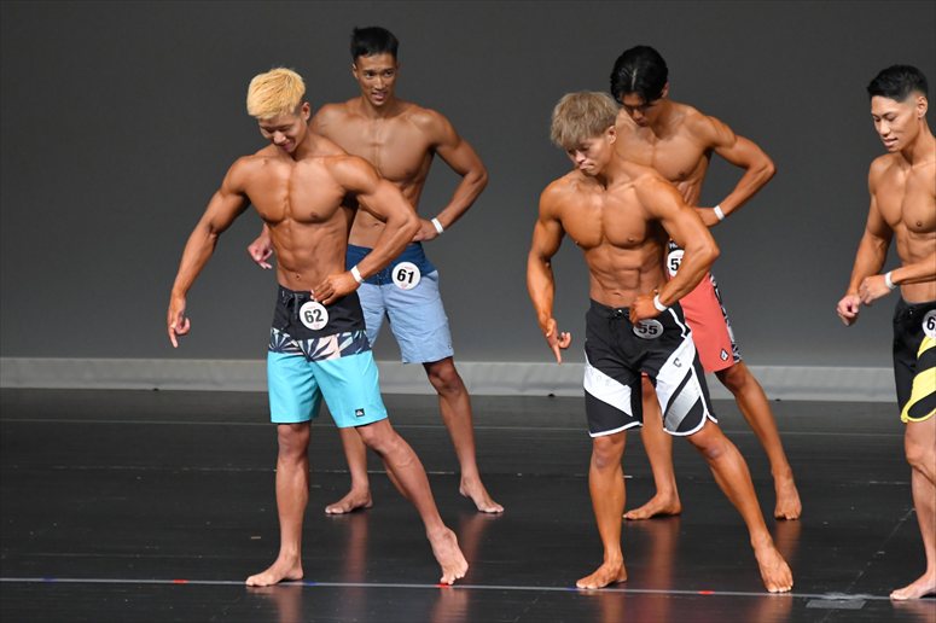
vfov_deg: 4.4
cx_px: 468
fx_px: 8186
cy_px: 312
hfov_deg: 6.5
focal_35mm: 315
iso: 4000
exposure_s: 1/400
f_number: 5.6
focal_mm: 210
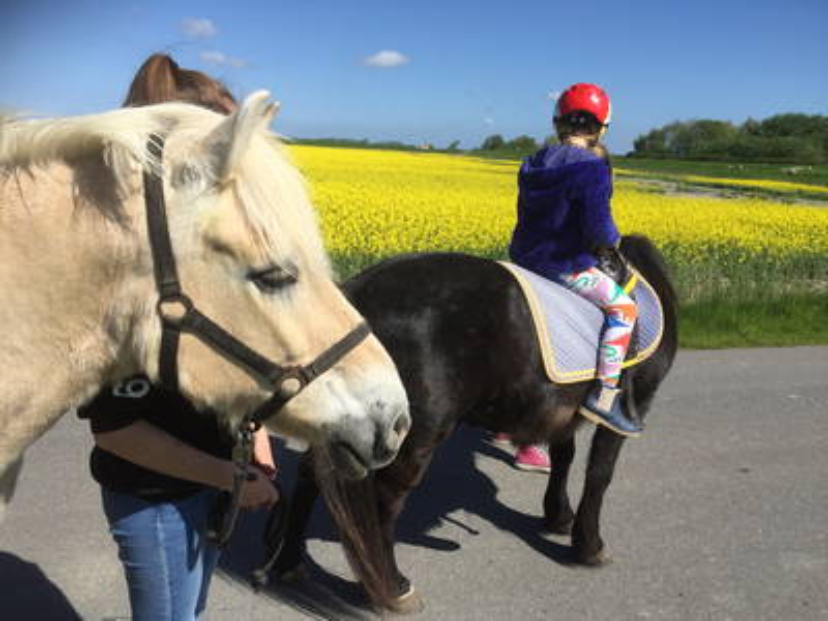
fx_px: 694
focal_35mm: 29
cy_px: 310
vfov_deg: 48.2
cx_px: 414
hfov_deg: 61.7
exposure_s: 1/2198
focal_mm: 4.15
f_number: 2.2
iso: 32
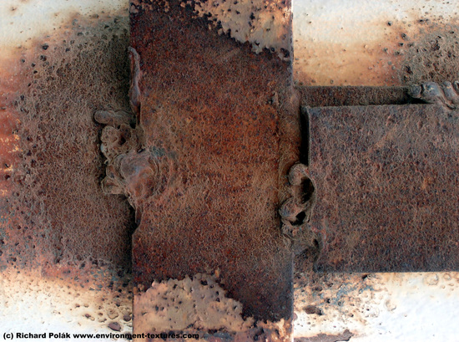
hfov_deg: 17.6
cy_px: 171
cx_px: 230
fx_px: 1481
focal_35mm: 112
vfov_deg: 13.2
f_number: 4.8
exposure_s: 1/125
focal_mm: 22.8
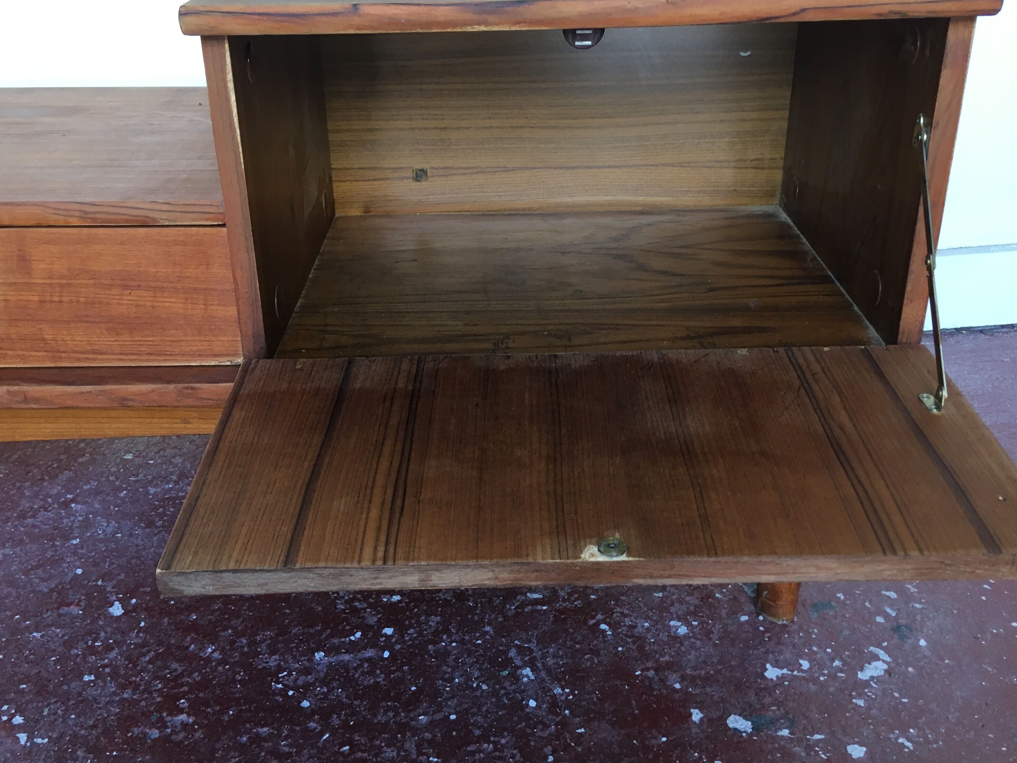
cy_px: 375
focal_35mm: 37
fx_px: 1087
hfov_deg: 50.1
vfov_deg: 38.7
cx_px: 502
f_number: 2.2
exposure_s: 1/33
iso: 50
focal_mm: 4.15
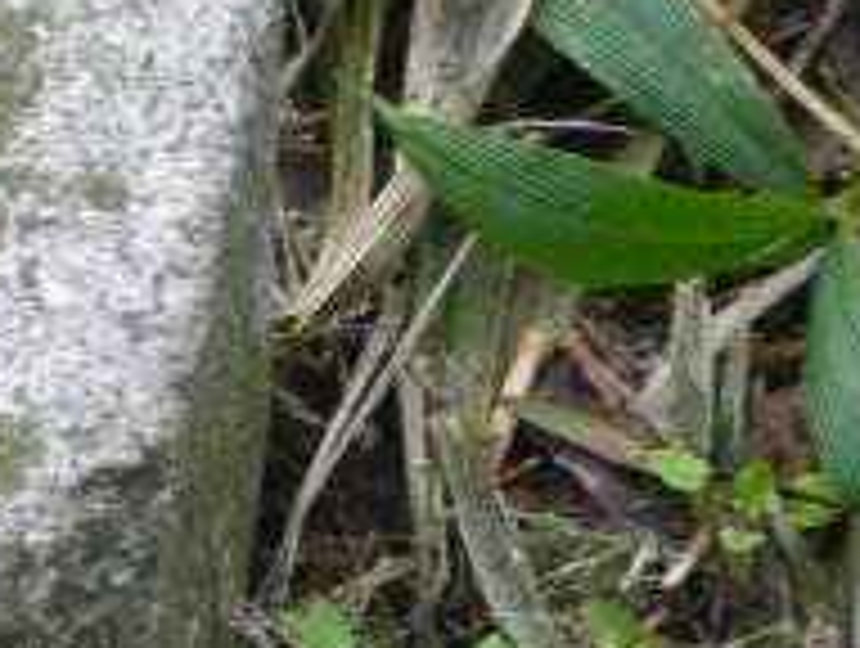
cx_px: -333
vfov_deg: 4.9
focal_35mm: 302
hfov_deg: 6.5
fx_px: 7517
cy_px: 596
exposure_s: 1/125
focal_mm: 11.1
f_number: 4.5
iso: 400
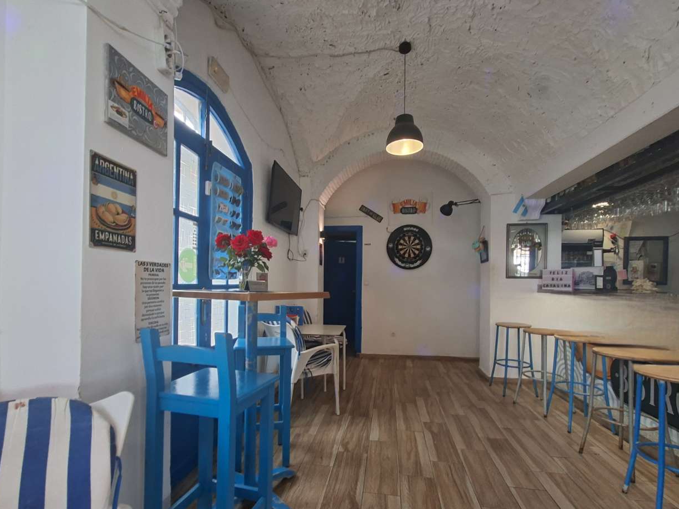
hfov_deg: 94.5
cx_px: 332
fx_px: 314
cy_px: 283
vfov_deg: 77.8
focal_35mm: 16
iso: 125
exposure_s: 1/50
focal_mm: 1.74
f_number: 2.2
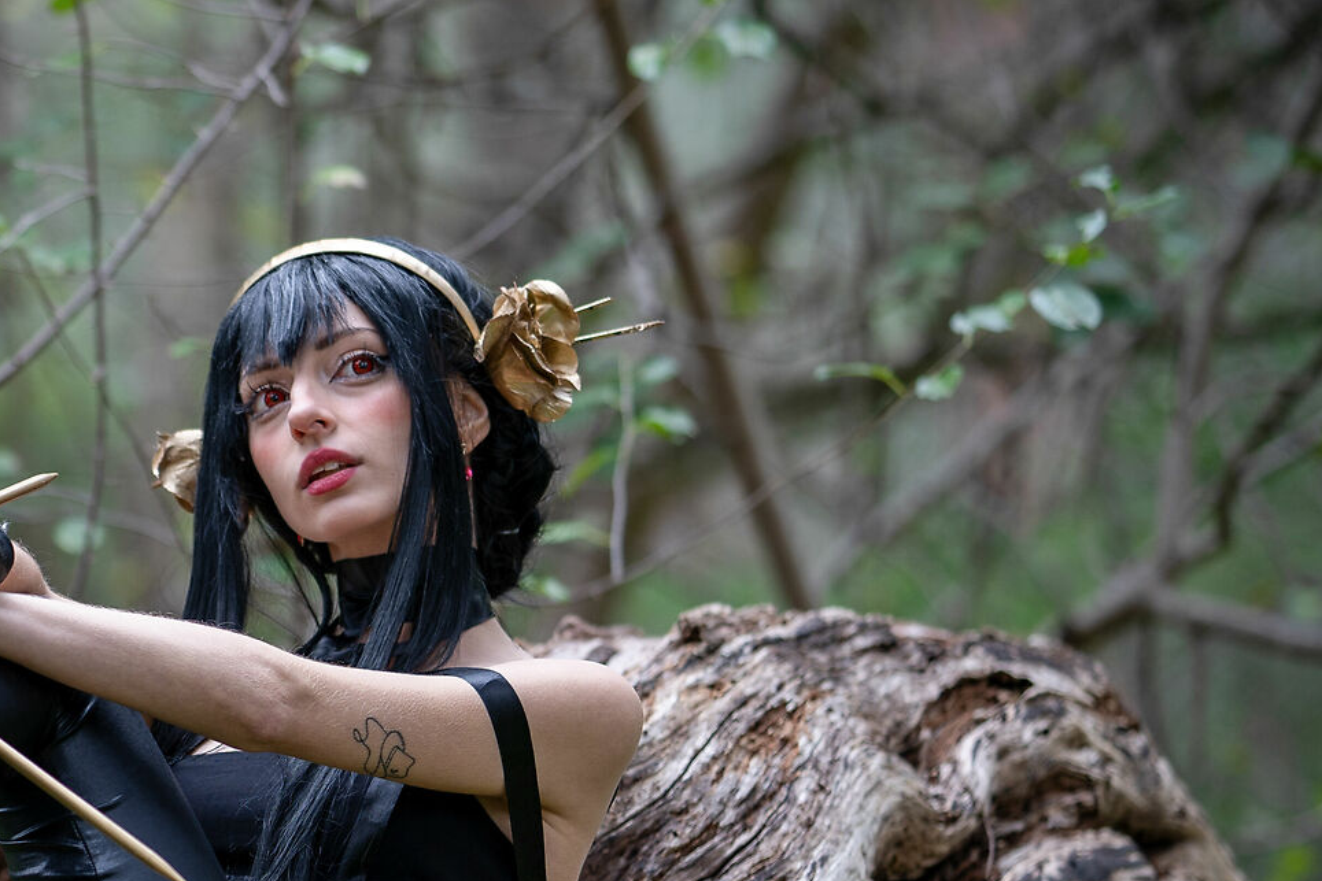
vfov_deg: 4.1
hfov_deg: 6.1
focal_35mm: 336
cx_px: -213
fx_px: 12340
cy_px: 667
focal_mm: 135
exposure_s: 1/160
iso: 125
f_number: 1.8
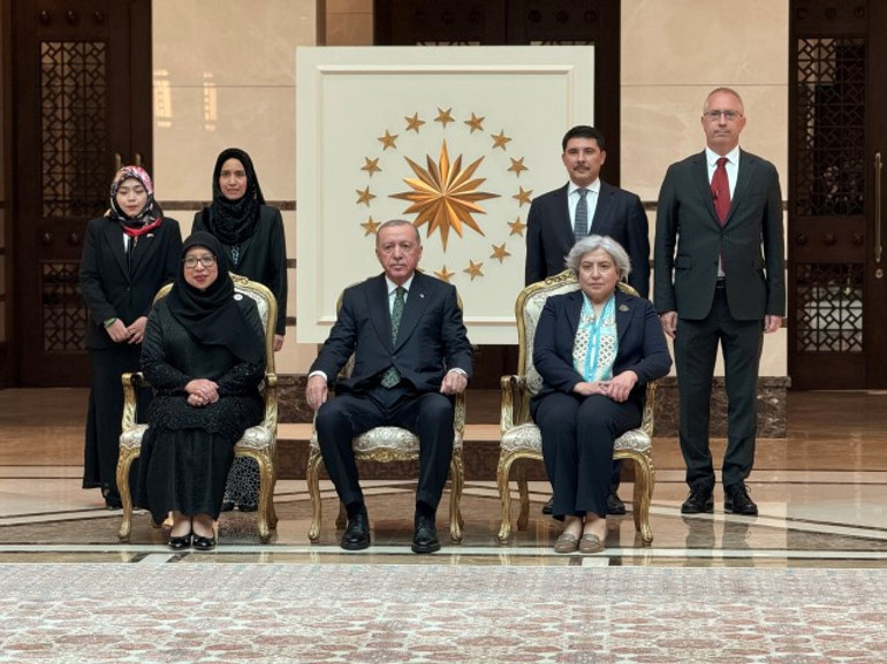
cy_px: 332
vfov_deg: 12.3
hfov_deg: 16.4
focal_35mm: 120
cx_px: 444
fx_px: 3074
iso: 200
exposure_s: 1/70
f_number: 2.8
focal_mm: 15.66
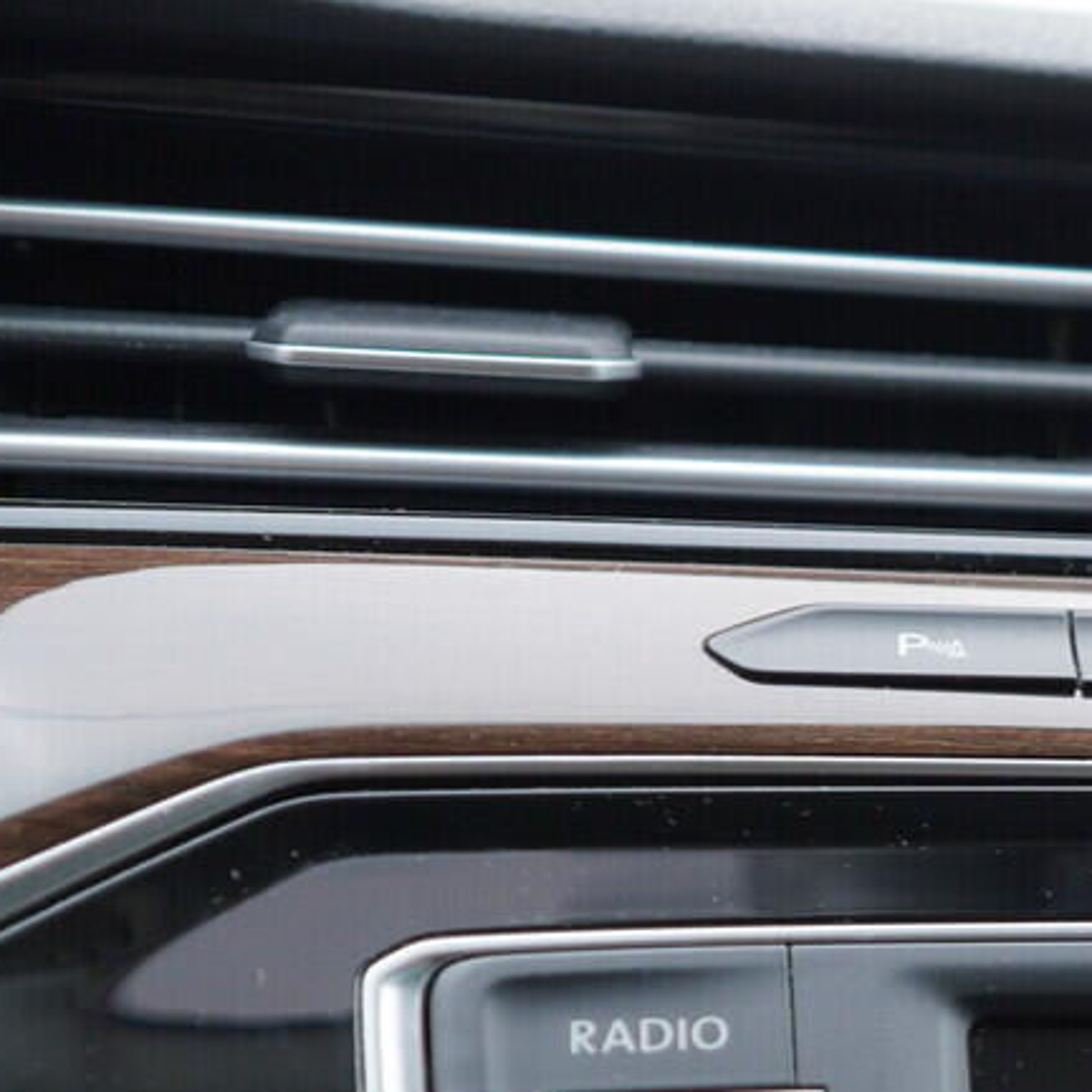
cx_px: 1704
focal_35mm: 102
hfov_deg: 15.5
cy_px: 1029
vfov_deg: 16.8
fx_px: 3640
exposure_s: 1/40
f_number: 2.8
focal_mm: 24
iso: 160
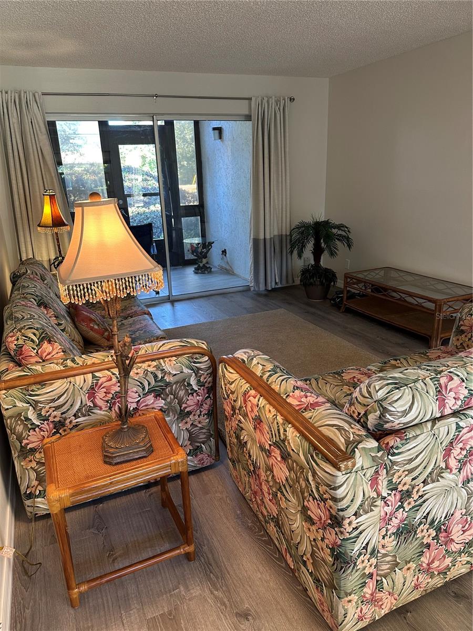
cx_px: 236
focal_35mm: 24
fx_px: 437
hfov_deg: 56.8
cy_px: 316
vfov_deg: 71.6
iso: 200
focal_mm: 6.86
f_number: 1.78
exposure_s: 1/60
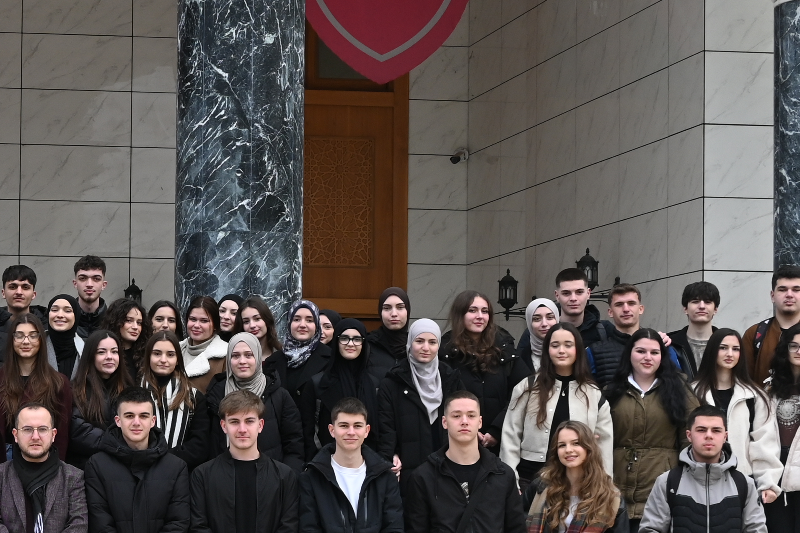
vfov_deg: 12.7
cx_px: 28
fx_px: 2382
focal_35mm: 107
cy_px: 412
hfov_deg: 18.6
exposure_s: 1/250
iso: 200
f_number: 5.6
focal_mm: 24.5
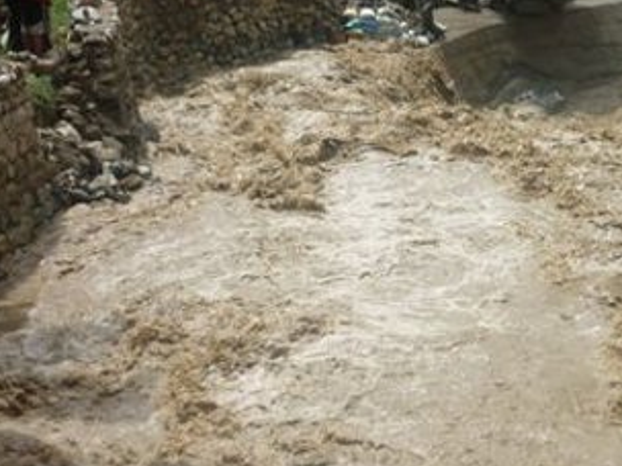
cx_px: 464
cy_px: 249
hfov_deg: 25.7
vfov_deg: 19.6
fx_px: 1348
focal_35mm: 75
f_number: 8
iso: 80
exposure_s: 1/160
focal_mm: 5.5
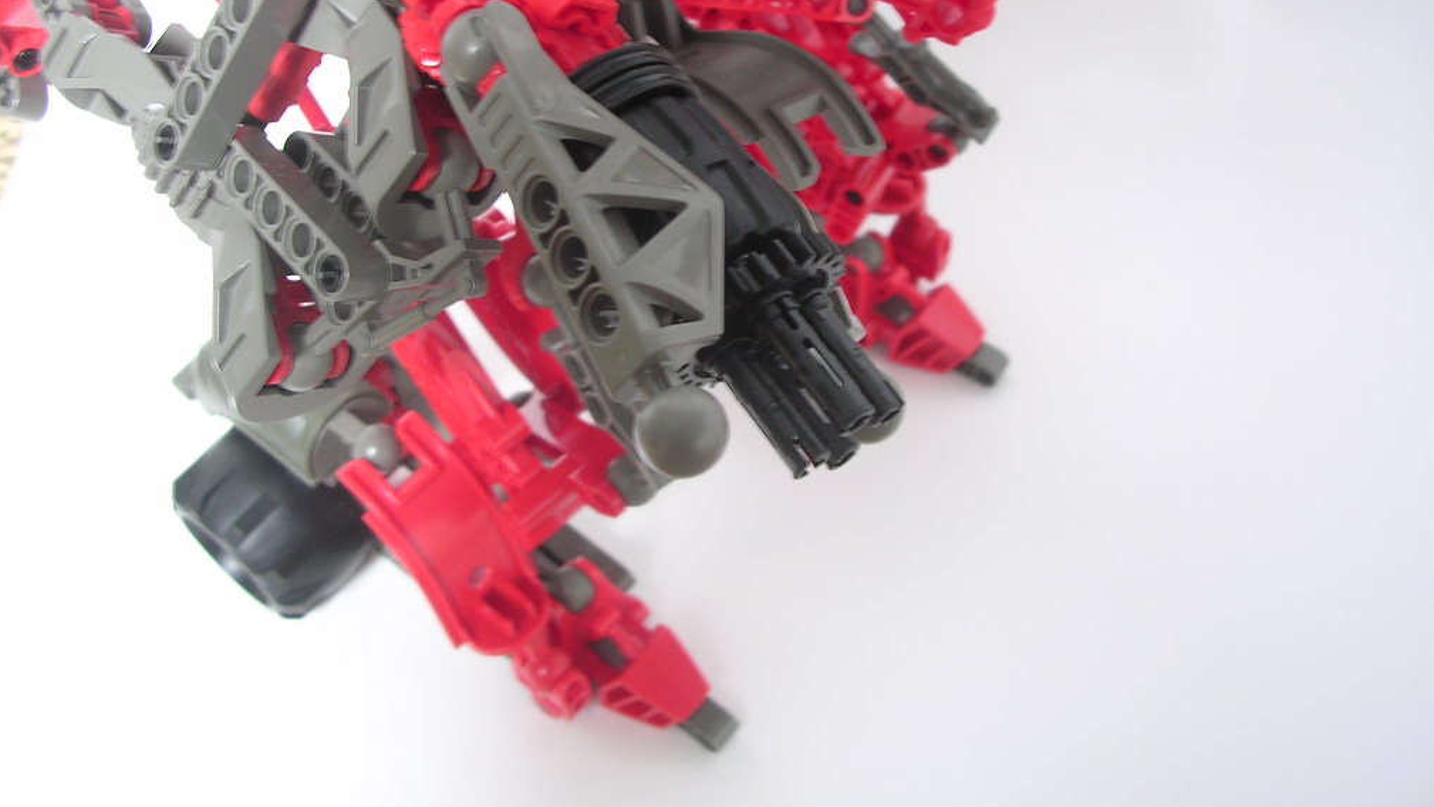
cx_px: 725
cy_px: 280
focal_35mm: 42
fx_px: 1597
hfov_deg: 48.3
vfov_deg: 28.2
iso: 100
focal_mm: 5.8
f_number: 2.8
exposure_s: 1/6.1
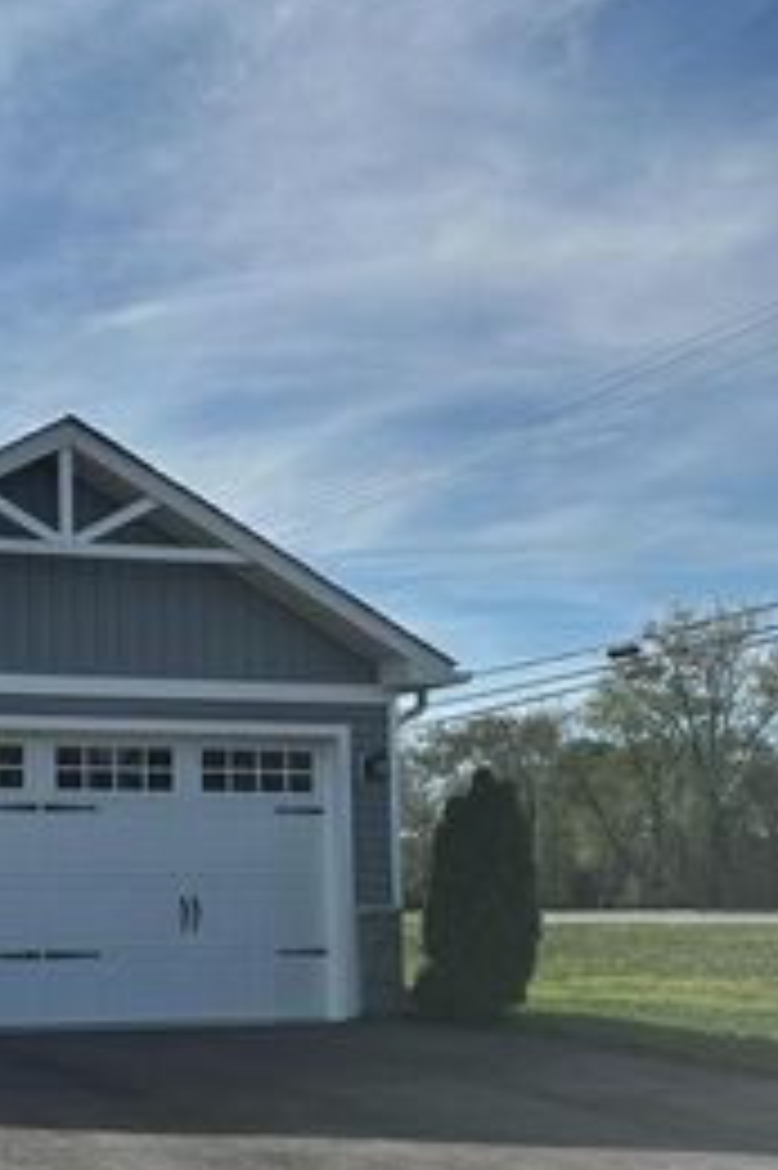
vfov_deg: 40.4
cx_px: -256
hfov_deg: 24.2
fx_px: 1558
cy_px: 817
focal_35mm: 48
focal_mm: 6.86
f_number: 1.78
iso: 80
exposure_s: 1/5848
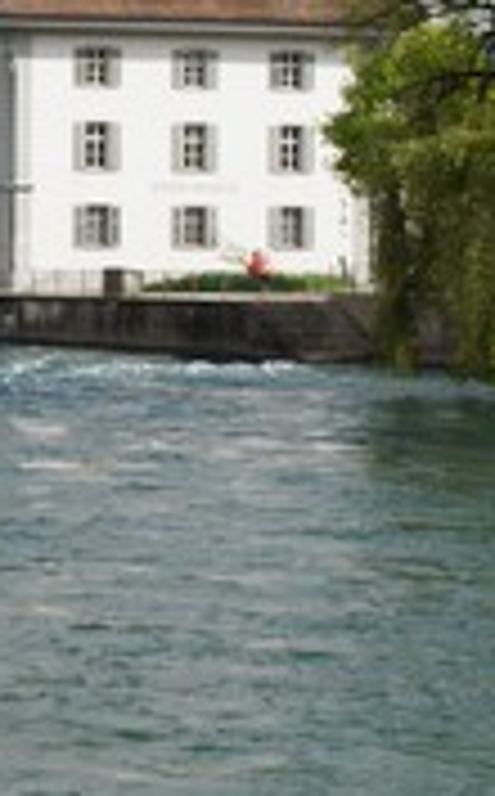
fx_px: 3446
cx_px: -144
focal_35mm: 159
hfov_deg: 8.1
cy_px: 137
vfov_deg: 13.1
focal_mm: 40
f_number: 13
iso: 100
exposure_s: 1/125
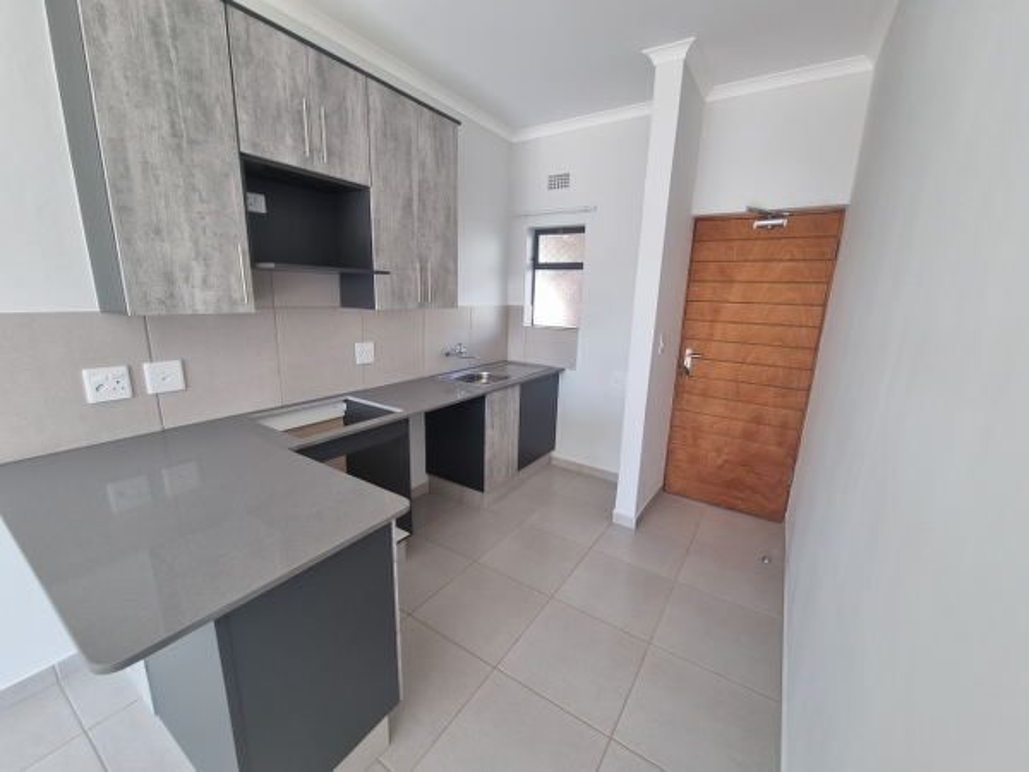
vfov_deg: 89.9
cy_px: 386
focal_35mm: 13
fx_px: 386
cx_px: 514
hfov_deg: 106.2
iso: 50
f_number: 2.2
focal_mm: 2.2
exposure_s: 1/50
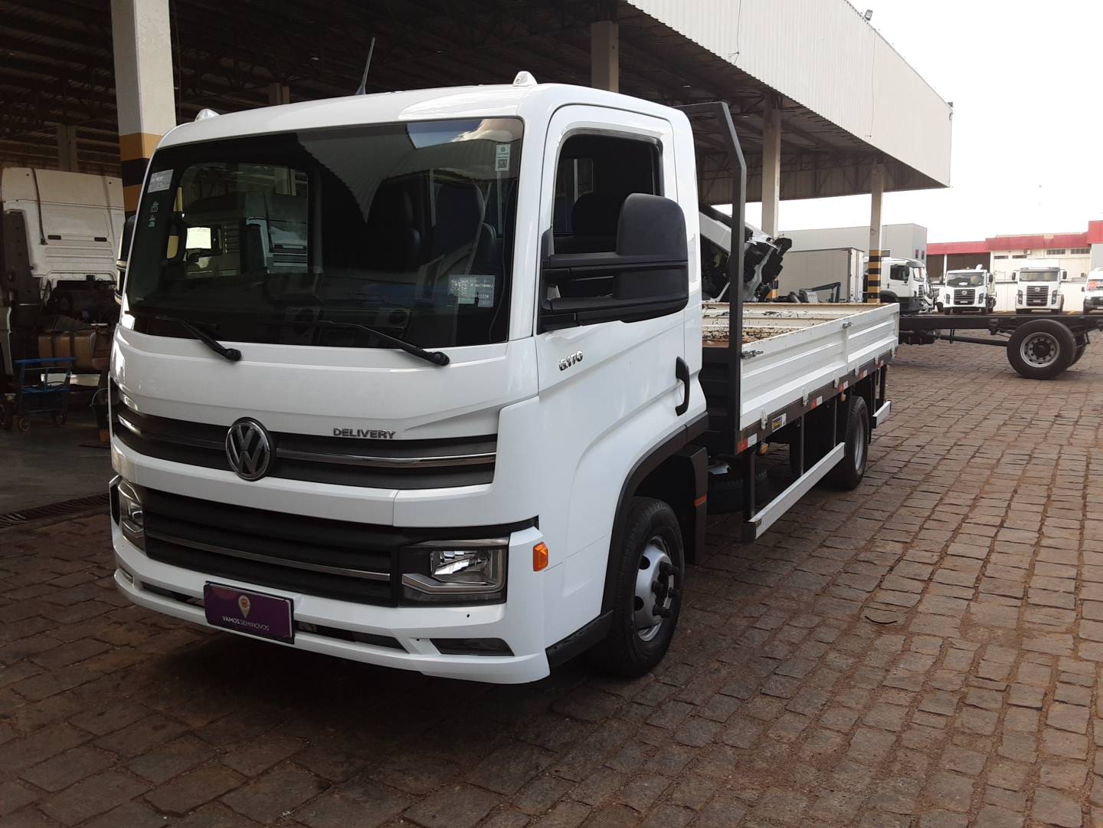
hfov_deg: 63.4
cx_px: 552
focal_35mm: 28
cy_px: 414
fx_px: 892
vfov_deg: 49.7
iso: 40
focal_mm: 2.9
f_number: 1.9
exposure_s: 1/250
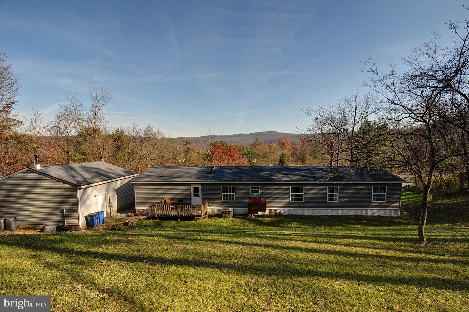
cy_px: 156
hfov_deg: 53.2
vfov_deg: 36.8
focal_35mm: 36
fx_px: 468
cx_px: 234
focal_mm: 24
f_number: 10
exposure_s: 1/500
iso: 400
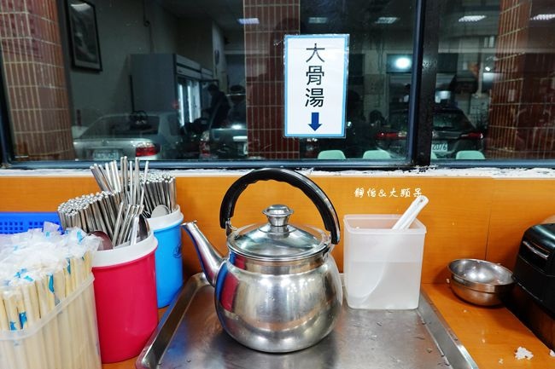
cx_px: 278
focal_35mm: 24
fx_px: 370
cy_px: 184
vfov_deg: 53.1
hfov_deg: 73.8
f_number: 2.8
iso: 500
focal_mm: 9
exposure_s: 1/30
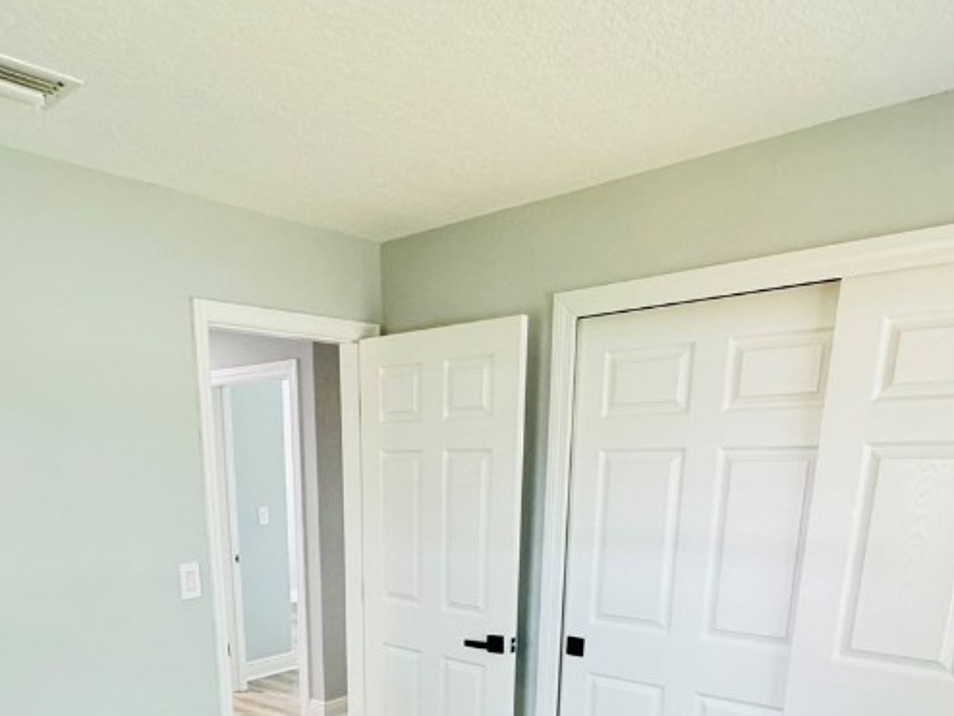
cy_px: 672
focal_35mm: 29
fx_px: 800
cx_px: 361
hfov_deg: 60.9
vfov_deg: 43.2
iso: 400
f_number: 2.2
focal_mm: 2.22
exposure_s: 1/60
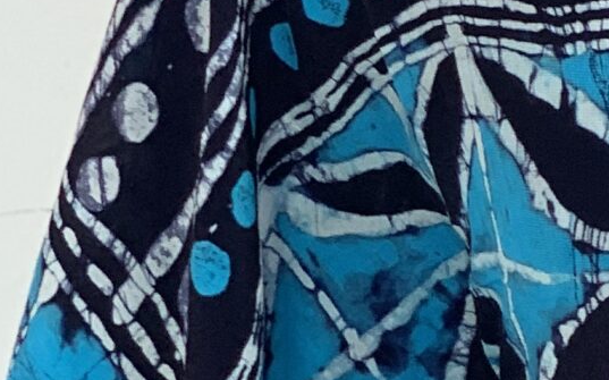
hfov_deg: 7.8
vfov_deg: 4.9
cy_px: -470
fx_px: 4363
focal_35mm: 263
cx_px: 955
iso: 40
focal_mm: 6
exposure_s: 1/97
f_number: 2.4
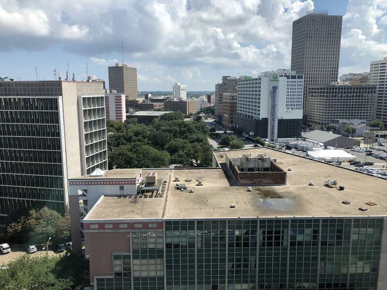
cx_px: 194
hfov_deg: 63.4
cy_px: 145
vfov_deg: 49.7
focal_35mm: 28
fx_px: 313
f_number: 1.8
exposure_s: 1/1567
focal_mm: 3.99
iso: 20
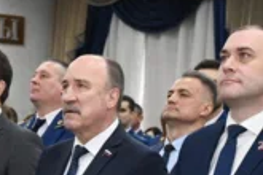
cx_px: 35
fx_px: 1278
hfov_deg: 11.7
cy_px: 192
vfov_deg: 7.8
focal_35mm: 175
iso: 2500
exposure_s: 1/125
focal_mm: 48
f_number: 5.6
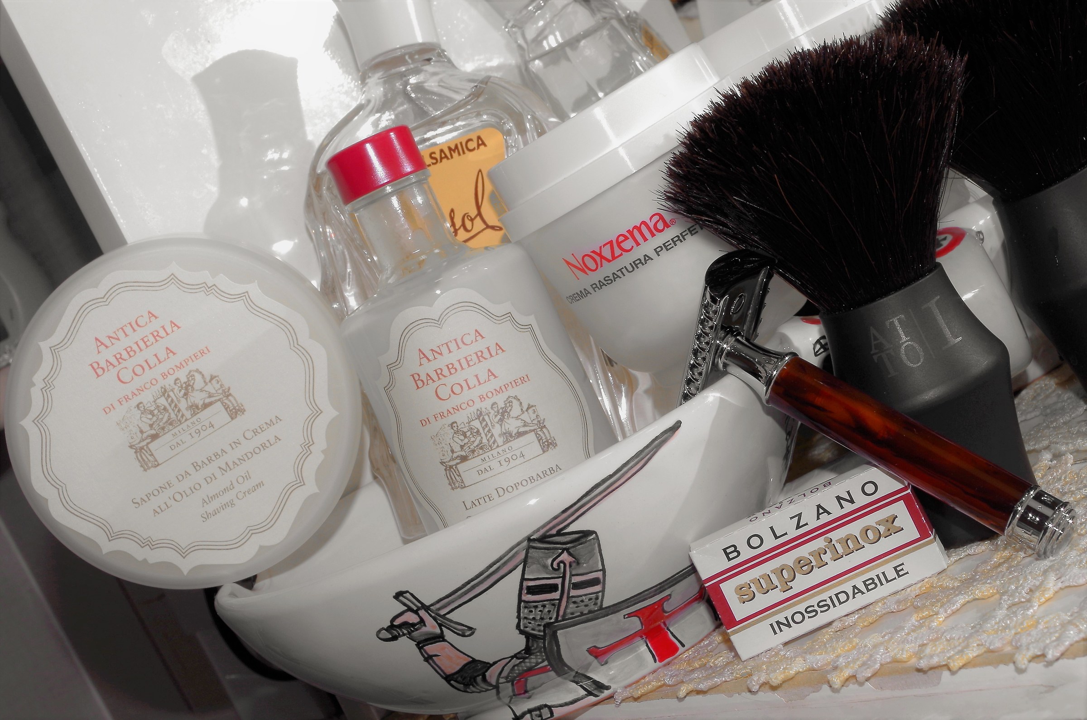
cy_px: 360
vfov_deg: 22.5
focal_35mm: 60
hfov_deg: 33.5
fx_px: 1808
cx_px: 544
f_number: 16
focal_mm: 40
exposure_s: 1/30
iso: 100
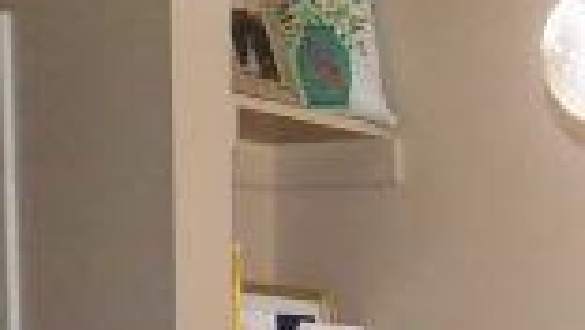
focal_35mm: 164
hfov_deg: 12.4
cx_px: 885
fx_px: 2546
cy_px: 1099
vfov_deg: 6.5
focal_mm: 4
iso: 200
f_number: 3
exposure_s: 1/30
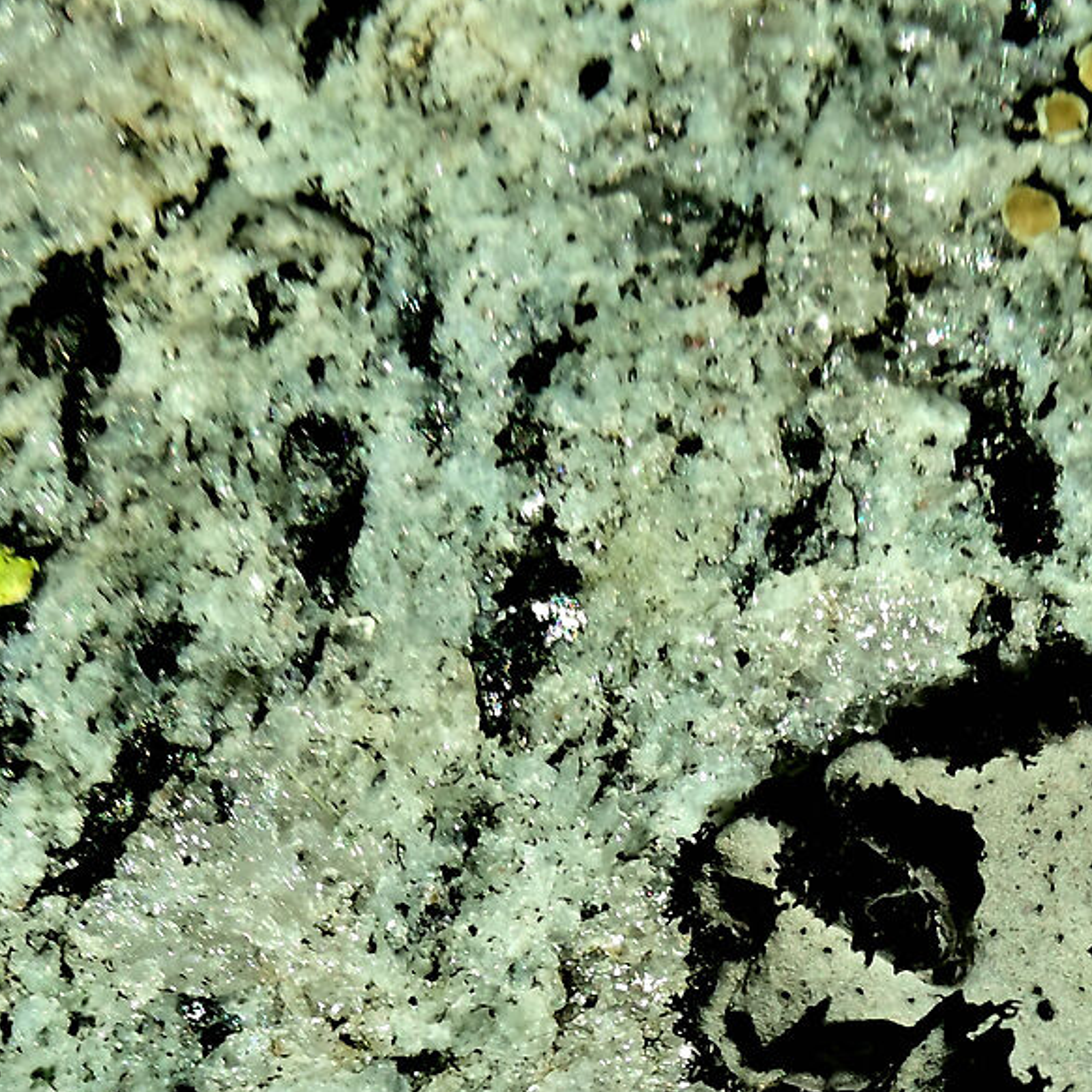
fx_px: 8744
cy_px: 1731
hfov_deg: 7.1
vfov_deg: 7.0
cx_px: 766
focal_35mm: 245
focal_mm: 70
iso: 125
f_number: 18
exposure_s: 1/60
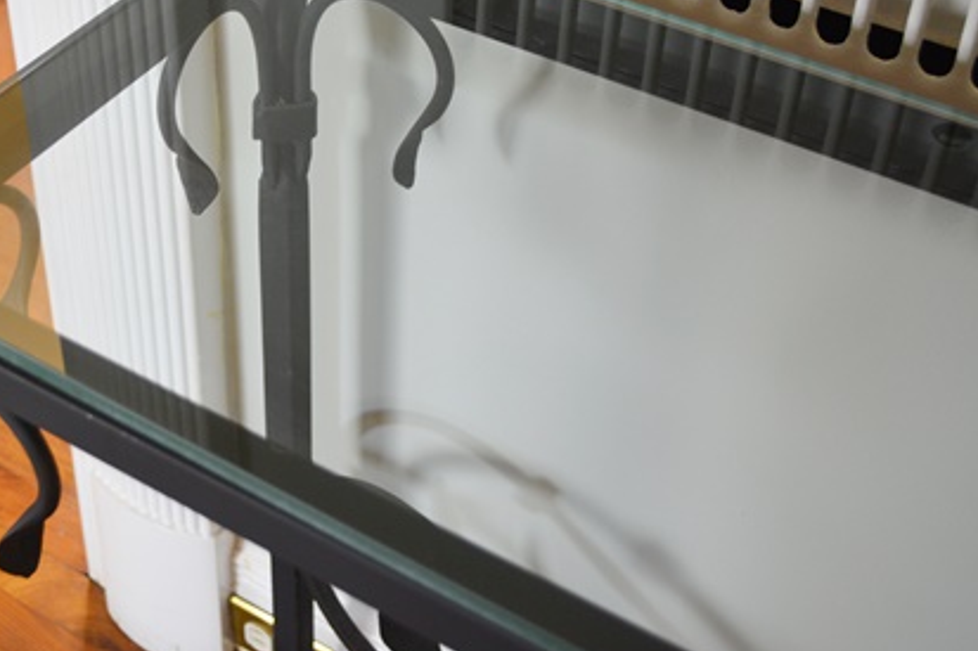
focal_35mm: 61
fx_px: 1656
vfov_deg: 22.1
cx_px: 272
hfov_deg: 32.4
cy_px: 185
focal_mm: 28
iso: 800
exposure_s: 1/30
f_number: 4.5
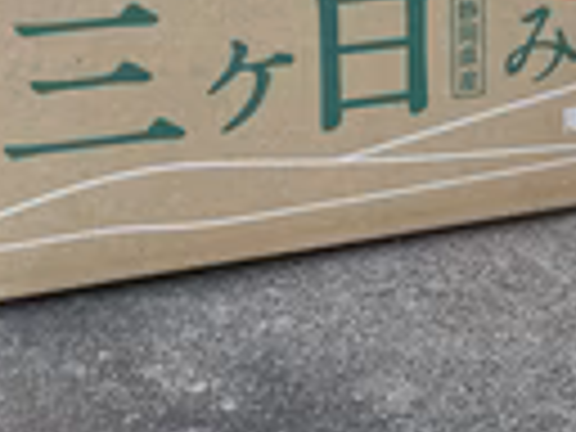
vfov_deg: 17.1
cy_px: -135
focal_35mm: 81
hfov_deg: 23.3
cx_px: 544
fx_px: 1348
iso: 40
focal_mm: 5.1
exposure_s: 1/121
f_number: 1.6
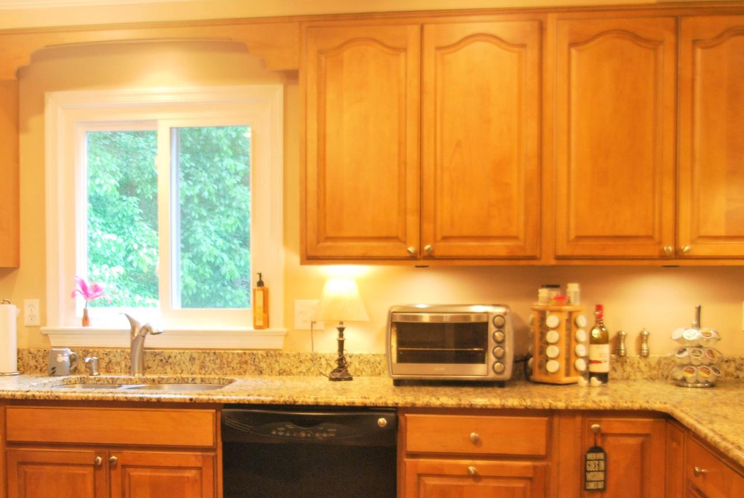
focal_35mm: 45
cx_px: 358
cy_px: 301
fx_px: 927
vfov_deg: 30.0
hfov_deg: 43.7
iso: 400
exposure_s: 1/20
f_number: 4.5
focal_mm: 19
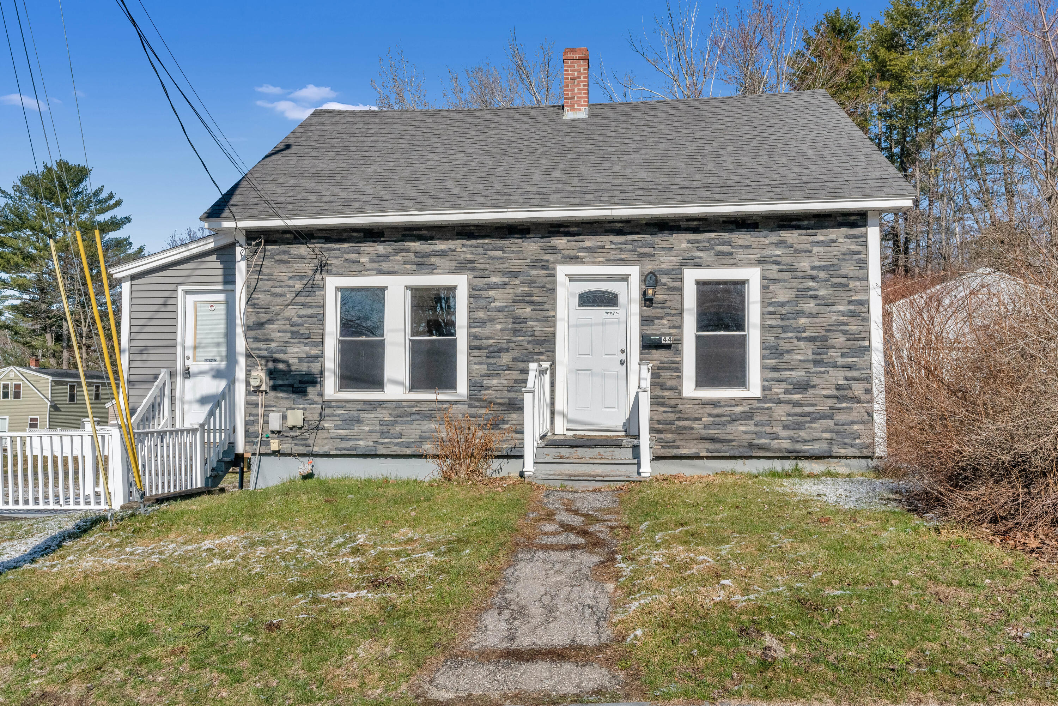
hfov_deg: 65.5
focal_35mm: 28
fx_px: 823
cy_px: 353
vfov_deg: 46.4
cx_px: 529
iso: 800
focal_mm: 28
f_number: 8
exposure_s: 1/8000
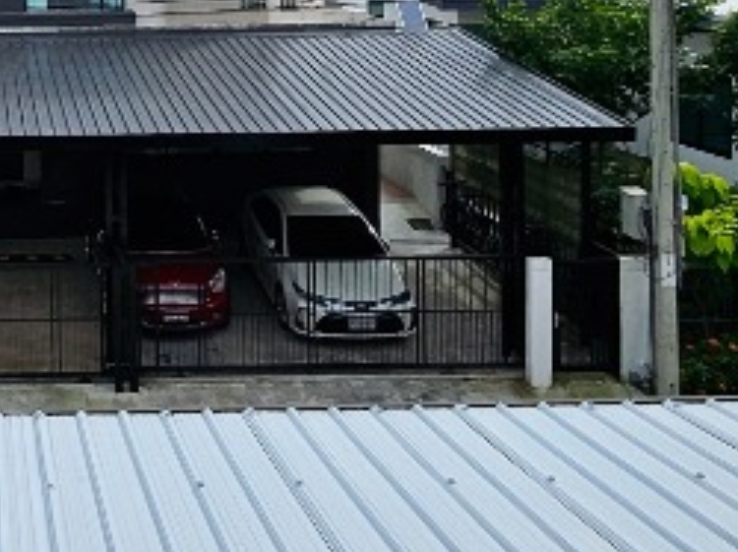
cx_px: -19
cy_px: -50
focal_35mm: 52
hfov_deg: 33.4
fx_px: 1108
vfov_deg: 25.9
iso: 32
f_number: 2.2
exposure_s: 1/3333
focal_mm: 1.74
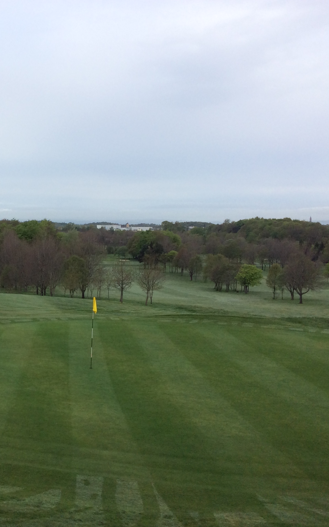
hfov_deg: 27.2
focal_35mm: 46
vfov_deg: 43.5
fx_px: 660
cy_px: 267
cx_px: 42
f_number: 2.4
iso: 32
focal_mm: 3.3
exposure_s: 1/566
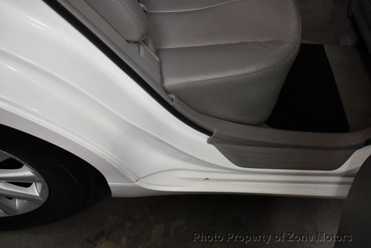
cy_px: 124
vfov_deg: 36.9
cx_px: 186
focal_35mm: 36
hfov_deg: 53.1
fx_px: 371
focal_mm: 18
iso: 800
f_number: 3.5
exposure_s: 1/160
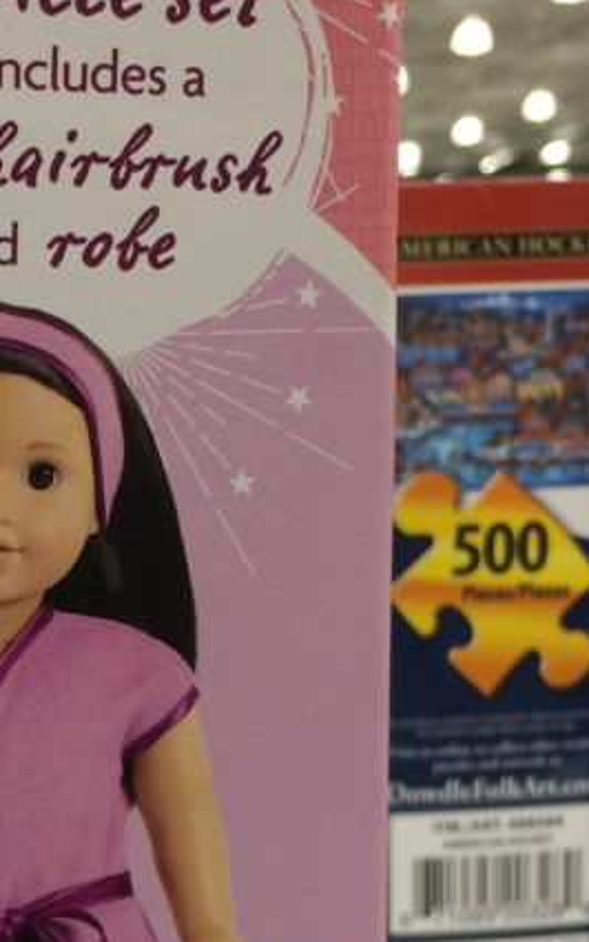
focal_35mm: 74
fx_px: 1899
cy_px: 652
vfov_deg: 27.6
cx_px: -71
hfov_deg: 17.0
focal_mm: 4.15
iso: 80
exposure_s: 1/30
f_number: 2.2
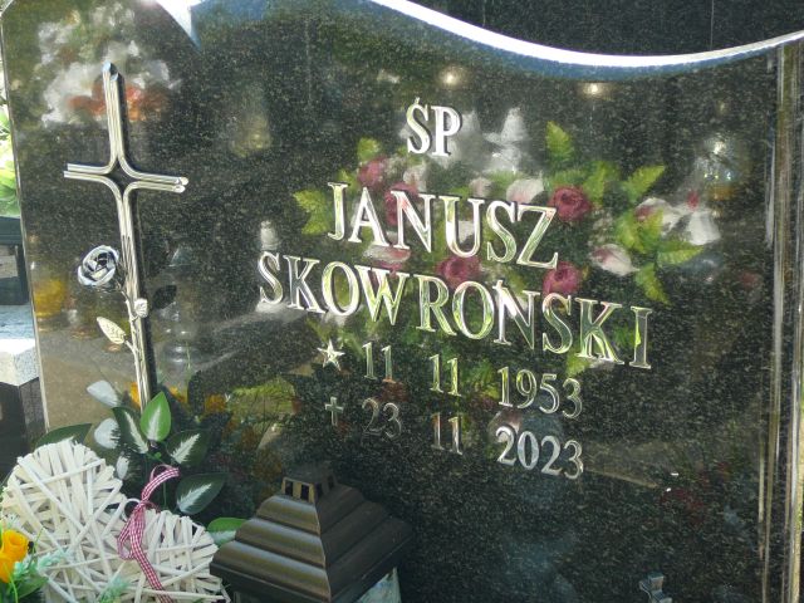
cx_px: 402
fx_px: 1208
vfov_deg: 28.0
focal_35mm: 52
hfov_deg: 36.8
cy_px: 302
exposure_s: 1/125
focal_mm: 7.8
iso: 80
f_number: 3.4
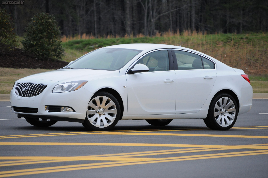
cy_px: 89
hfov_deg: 10.2
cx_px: 134
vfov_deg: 6.8
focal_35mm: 202
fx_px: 1506
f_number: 5.6
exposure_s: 1/1250
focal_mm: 135
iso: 1000
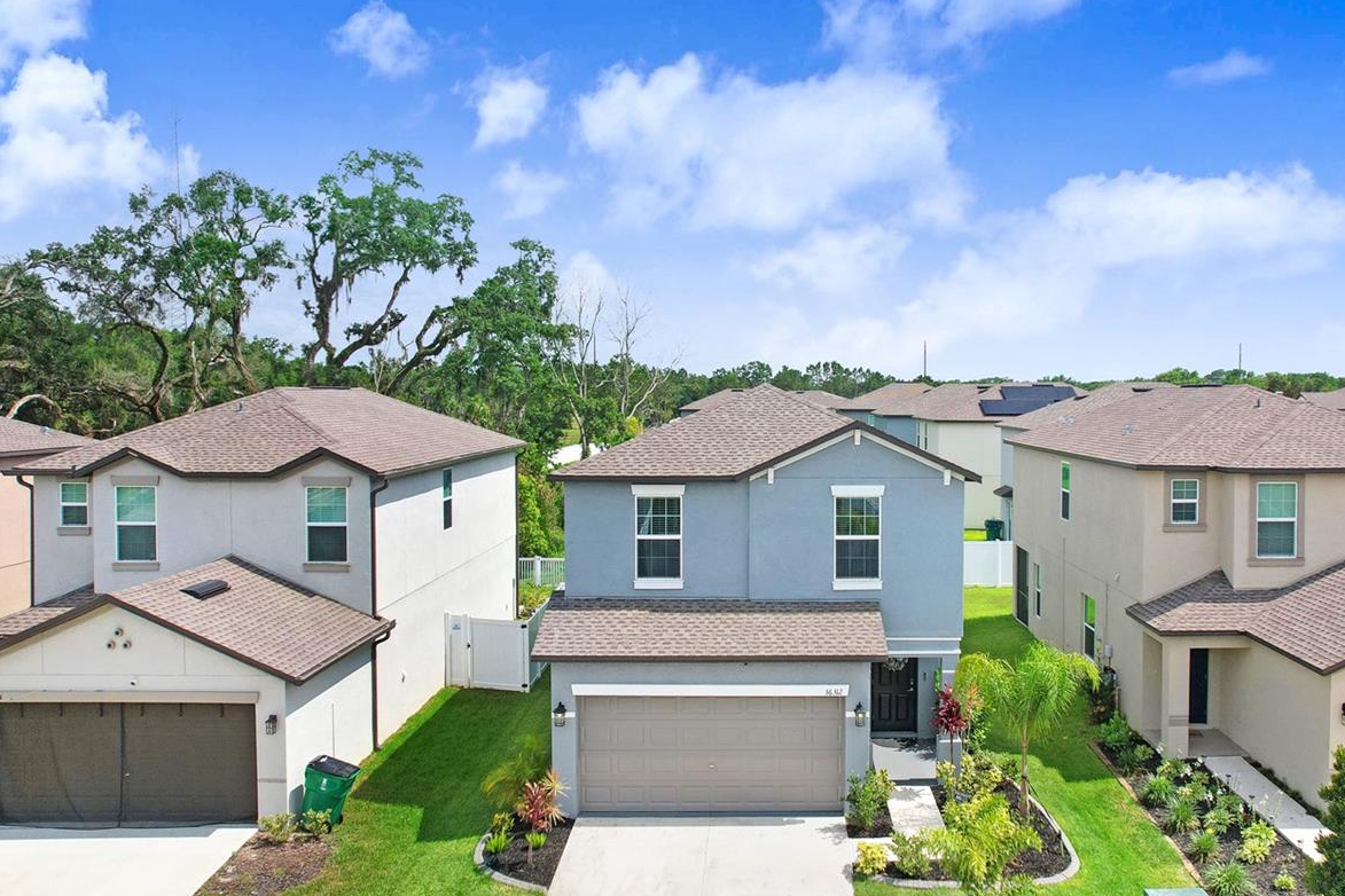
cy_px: 440
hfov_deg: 61.5
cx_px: 791
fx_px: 1121
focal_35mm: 30
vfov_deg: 43.6
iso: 200
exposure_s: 1/800
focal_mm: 8.38
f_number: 2.8
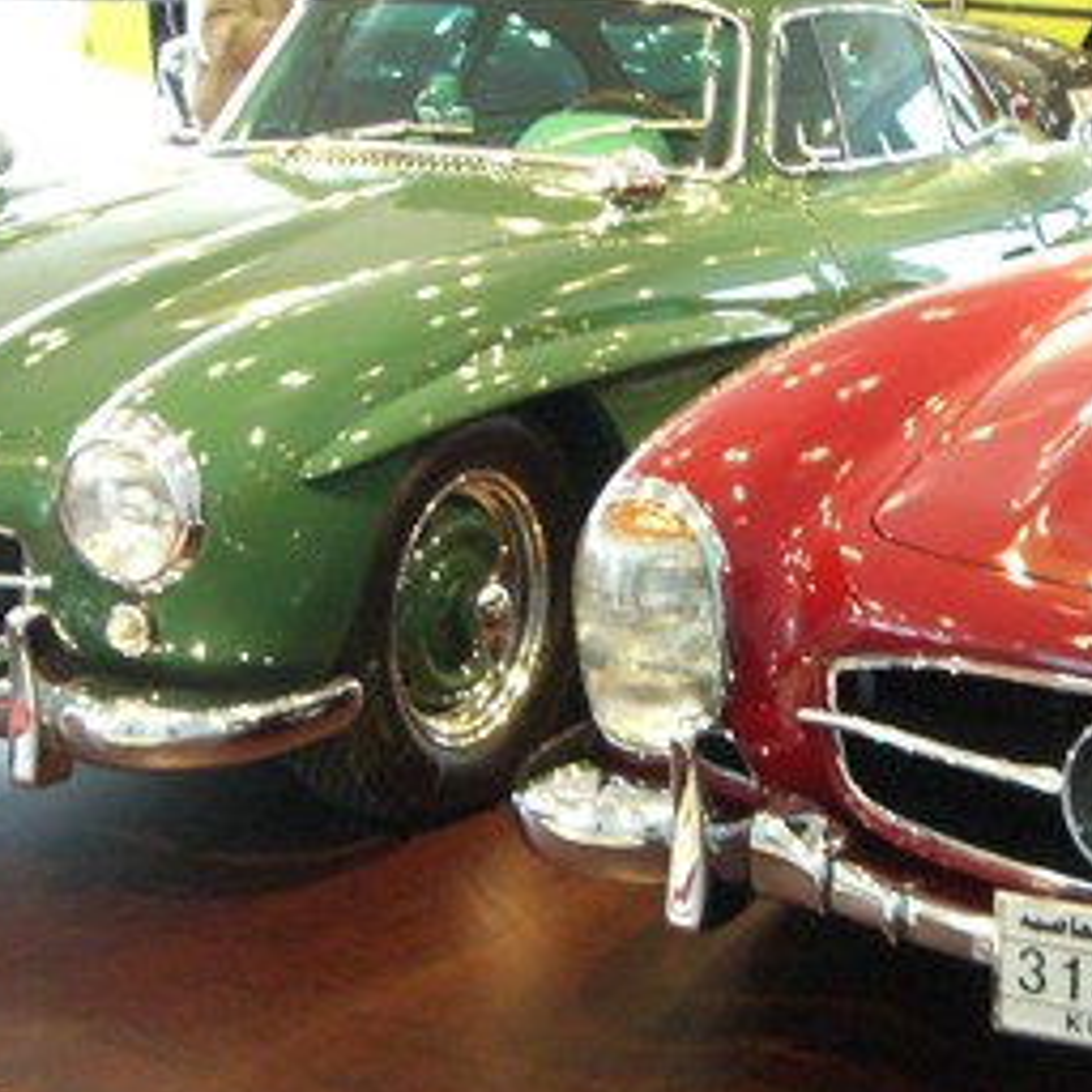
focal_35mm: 84
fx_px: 2998
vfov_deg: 20.6
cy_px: 665
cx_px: 695
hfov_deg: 20.6
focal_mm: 6.2
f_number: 2.7
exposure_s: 1/50
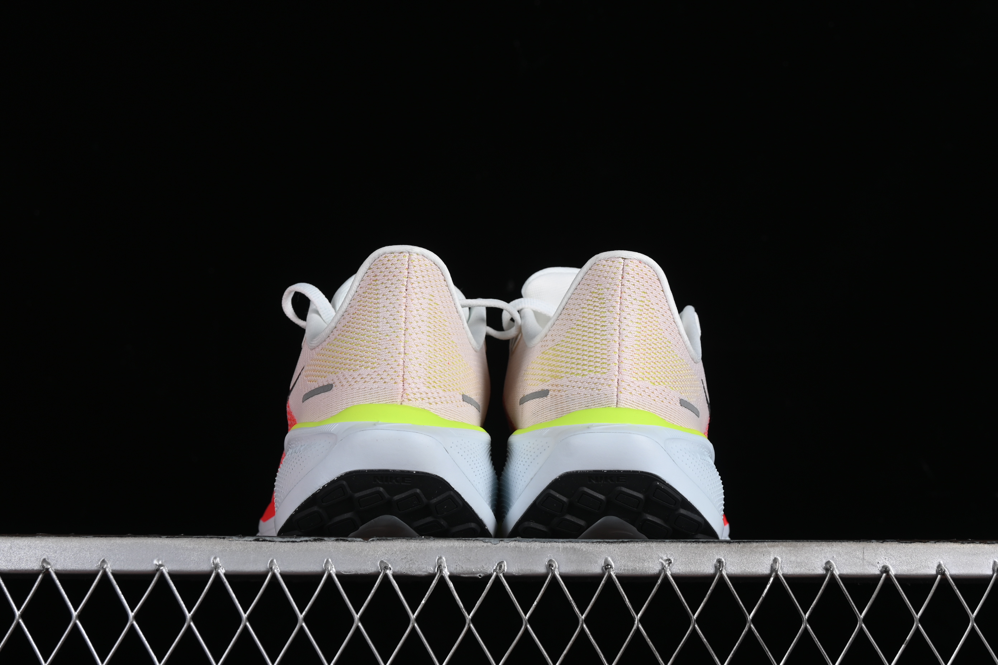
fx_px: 2079
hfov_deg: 27.0
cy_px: 332
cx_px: 499
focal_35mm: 75
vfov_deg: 18.2
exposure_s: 1/80
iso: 160
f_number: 8
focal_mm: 50
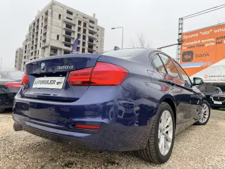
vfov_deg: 56.8
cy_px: 84
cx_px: 112
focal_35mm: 24
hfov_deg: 71.6
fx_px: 156
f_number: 1.78
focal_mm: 6.76
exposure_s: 1/231
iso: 100
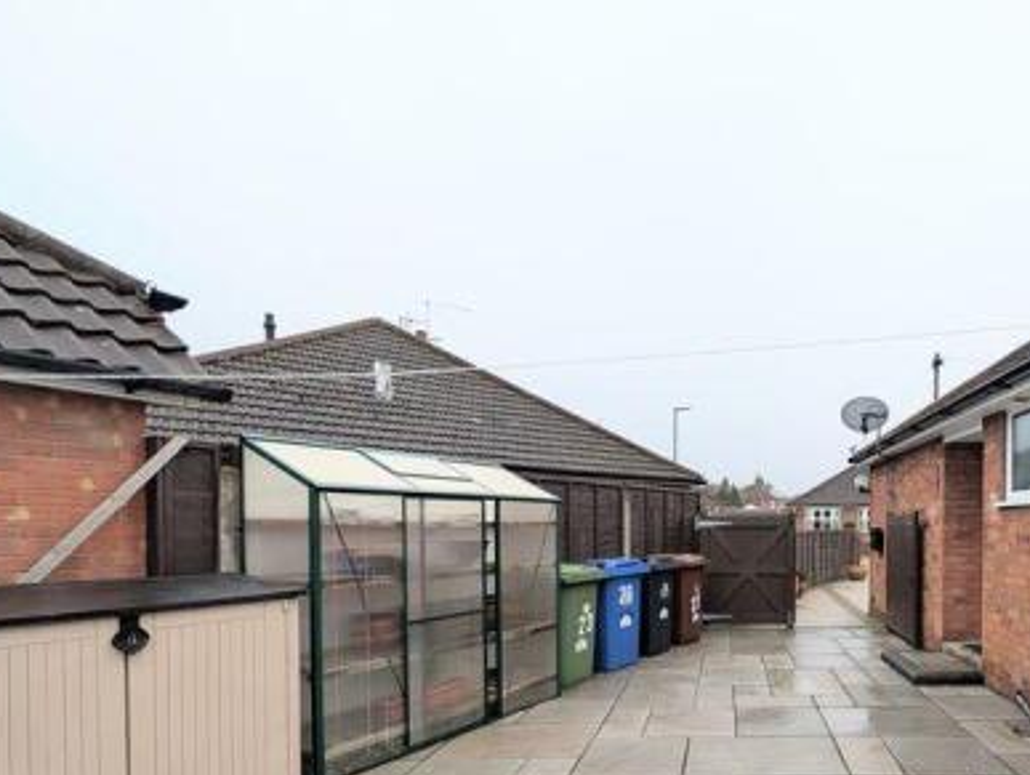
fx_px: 536
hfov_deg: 82.6
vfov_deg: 69.2
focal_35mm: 18
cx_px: 739
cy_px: 531
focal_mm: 2.02
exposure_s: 1/501
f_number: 1.7
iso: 91
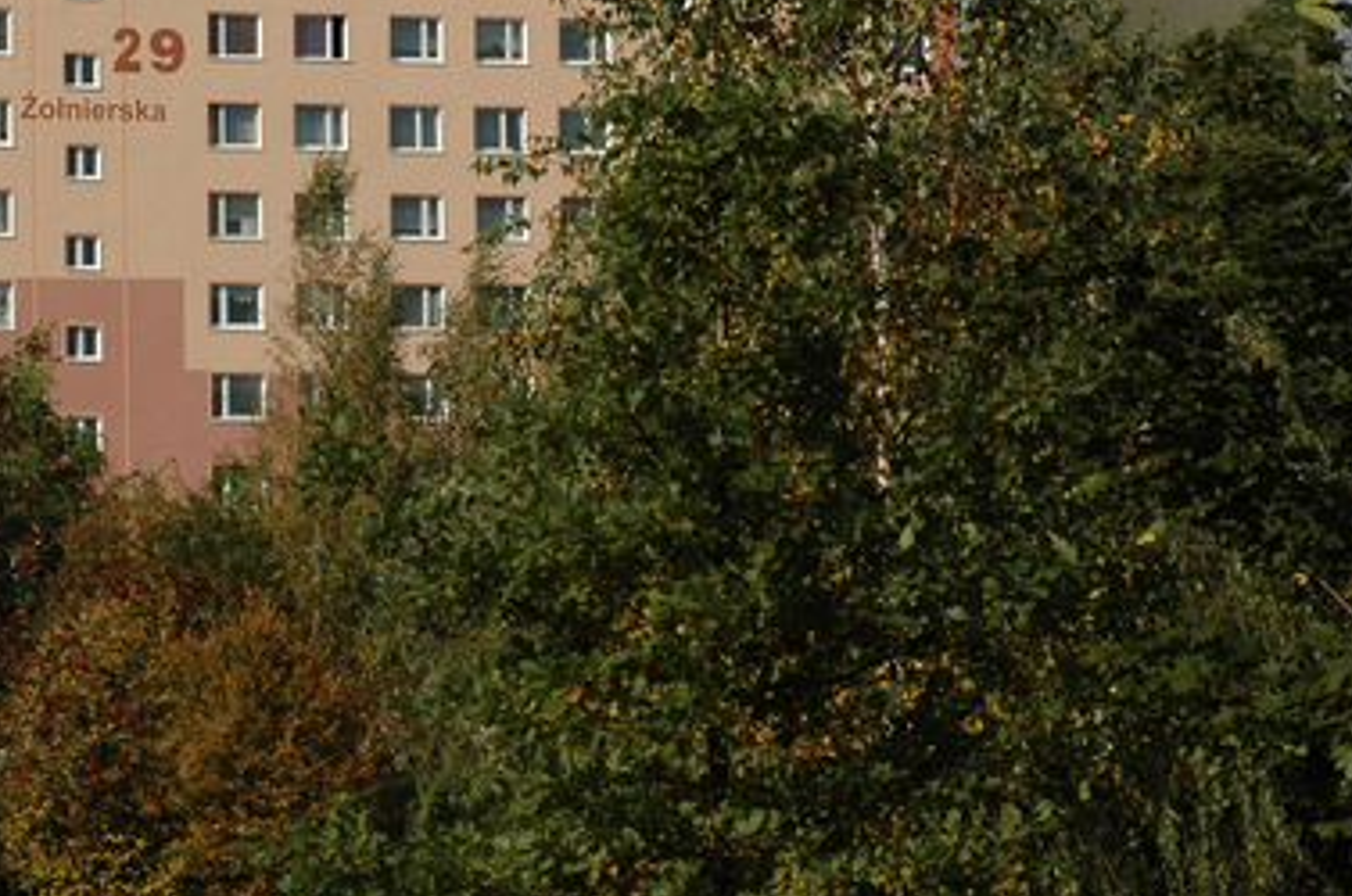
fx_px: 5961
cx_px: 147
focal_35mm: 159
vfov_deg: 8.6
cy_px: 149
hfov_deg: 12.8
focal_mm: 50
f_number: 11
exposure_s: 1/500
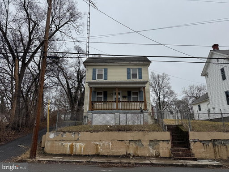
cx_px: 114
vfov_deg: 56.8
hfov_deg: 71.6
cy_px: 86
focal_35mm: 24
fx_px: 159
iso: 80
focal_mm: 6.76
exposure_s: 1/6410
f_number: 1.78
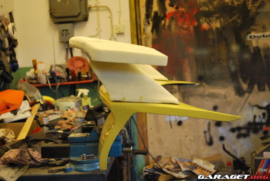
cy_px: 90
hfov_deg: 38.8
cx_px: 135
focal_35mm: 51
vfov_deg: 26.5
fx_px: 383
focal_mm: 34
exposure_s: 1/25
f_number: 5
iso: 800
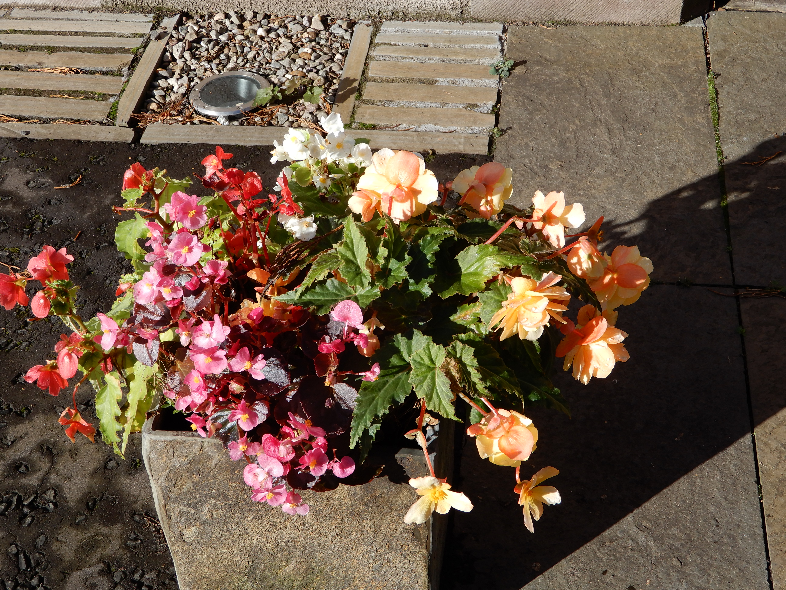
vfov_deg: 29.1
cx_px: 393
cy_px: 295
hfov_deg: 38.2
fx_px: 1135
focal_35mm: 50
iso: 80
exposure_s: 1/500
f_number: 4
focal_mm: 8.9
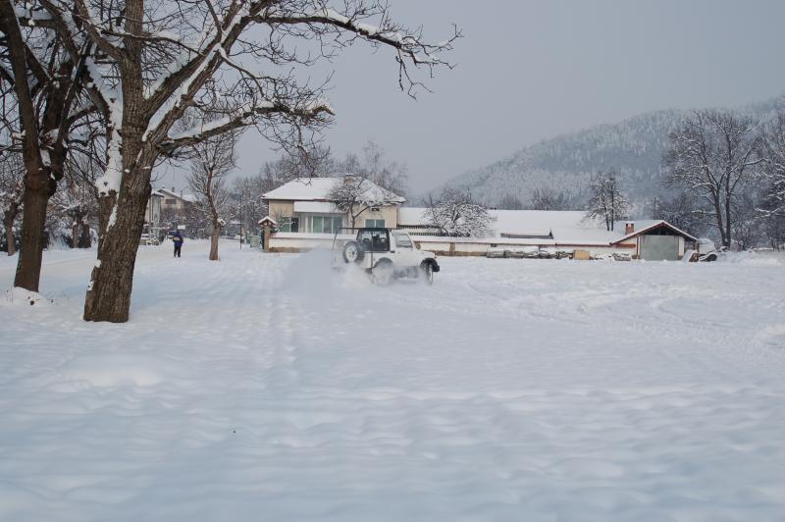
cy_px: 261
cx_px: 392
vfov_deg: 31.8
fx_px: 915
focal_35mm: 42
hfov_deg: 46.4
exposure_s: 1/400
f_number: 10
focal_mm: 28
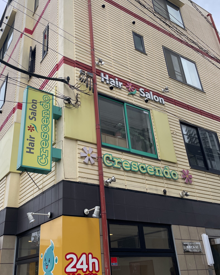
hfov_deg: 44.3
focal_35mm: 33
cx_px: 87
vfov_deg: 54.2
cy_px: 134
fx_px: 269
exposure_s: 1/2020
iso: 32
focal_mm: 4.2
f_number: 1.6
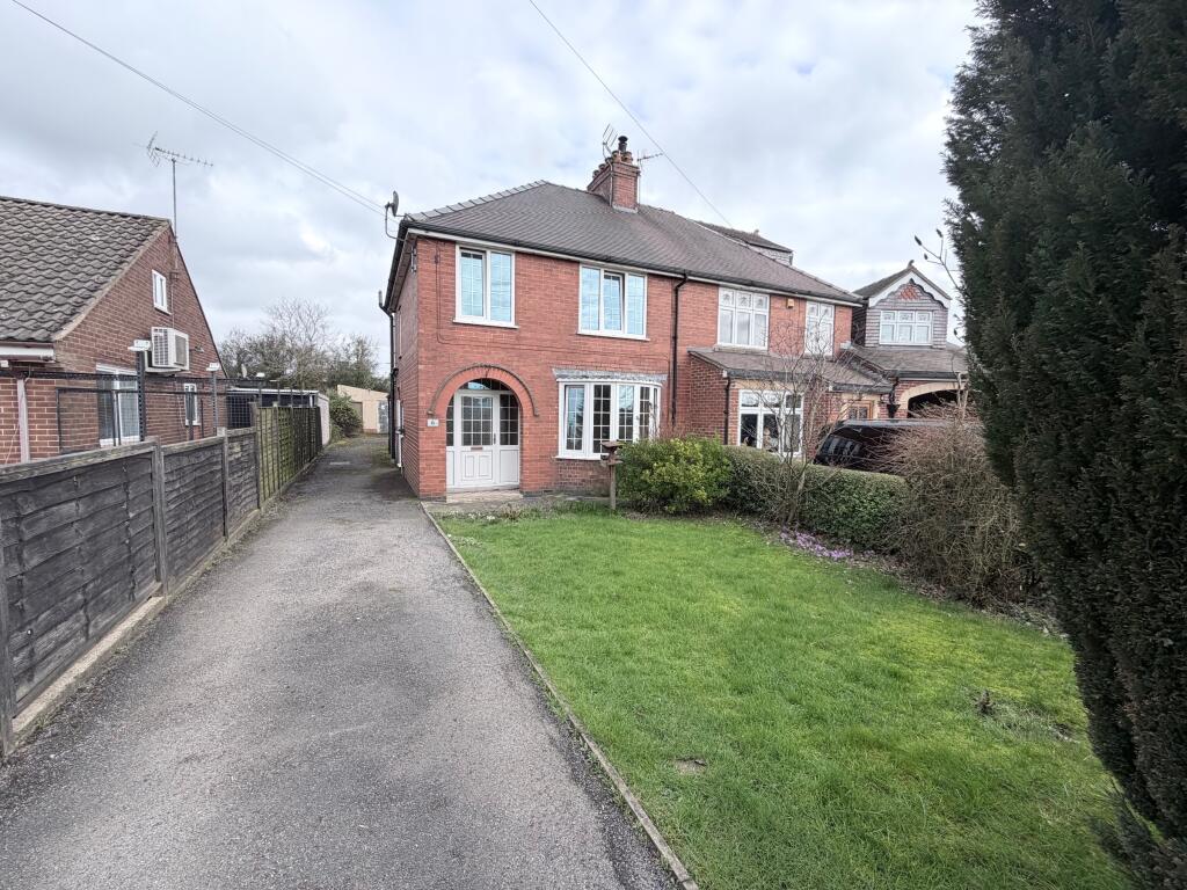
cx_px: 594
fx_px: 480
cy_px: 445
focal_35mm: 14
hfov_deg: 102.1
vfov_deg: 85.7
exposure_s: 1/770
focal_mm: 2.22
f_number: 2.2
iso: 40
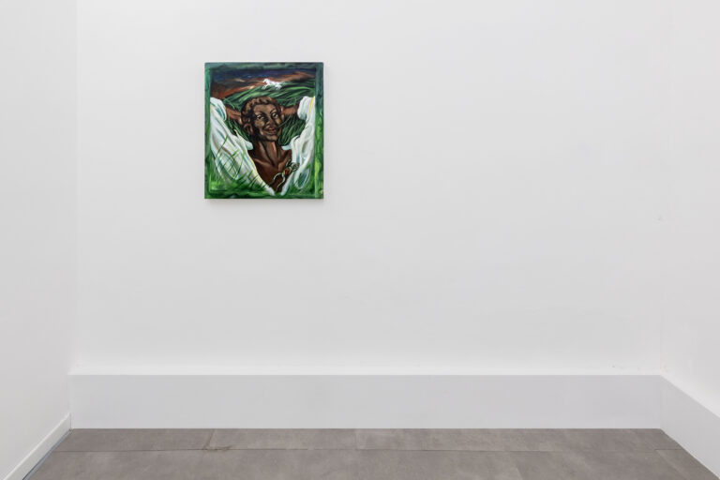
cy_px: 240
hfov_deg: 104.3
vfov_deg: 81.2
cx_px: 360
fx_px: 280
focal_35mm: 14
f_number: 11
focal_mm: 14
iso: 100
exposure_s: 1/4
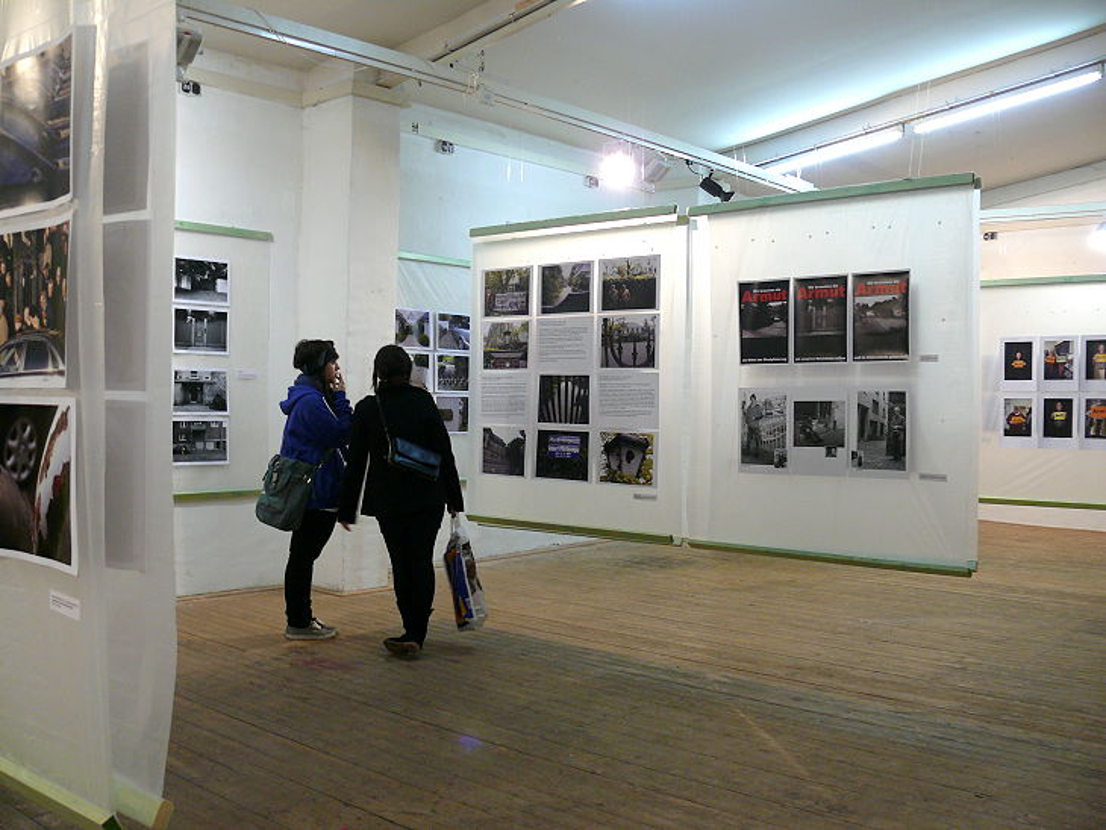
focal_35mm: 35
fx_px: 1119
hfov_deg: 52.6
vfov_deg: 40.7
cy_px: 415
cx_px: 553
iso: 160
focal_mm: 7.4
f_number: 2.8
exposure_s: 1/30
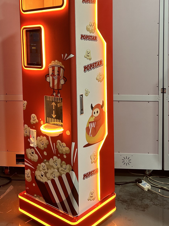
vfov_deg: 41.2
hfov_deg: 32.2
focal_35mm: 45
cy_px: 65
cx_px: 76
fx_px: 293
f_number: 1.5
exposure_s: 1/100
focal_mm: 5.7
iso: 80
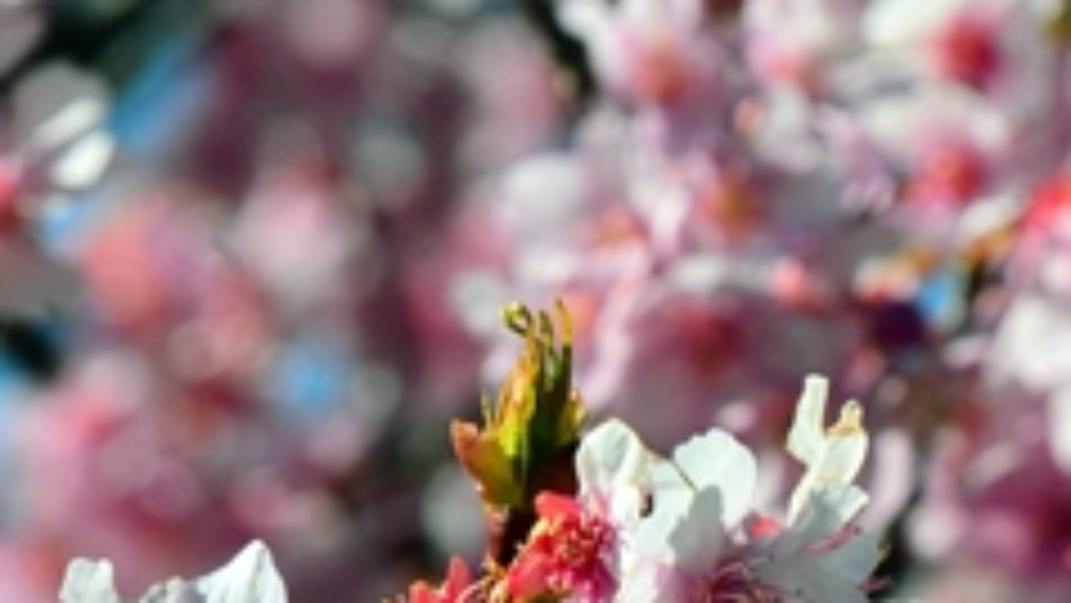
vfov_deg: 1.2
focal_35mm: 1055
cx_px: 243
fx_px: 29967
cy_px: 1408
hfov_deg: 2.0
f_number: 16
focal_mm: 300
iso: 800
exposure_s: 1/1000
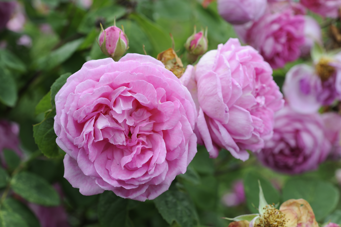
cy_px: 114
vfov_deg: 22.6
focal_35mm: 60
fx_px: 568
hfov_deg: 33.4
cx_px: 170
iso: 200
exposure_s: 1/125
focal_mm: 60
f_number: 8
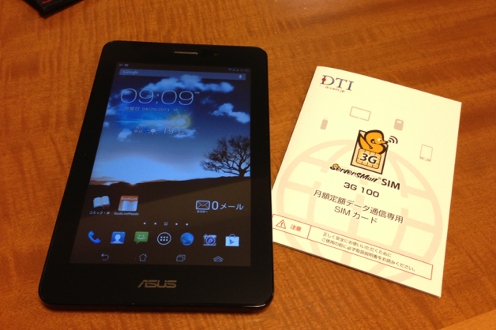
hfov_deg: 54.5
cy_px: 163
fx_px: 482
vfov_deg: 37.8
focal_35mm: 35
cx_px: 246
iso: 125
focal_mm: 4.13
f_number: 2.4
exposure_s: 1/20
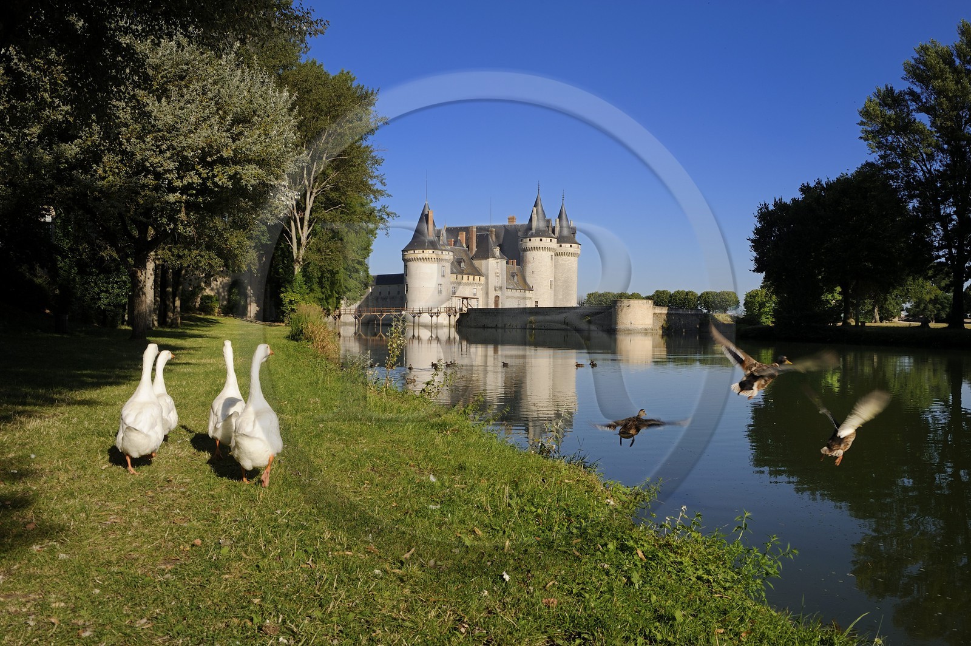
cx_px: 486
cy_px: 323
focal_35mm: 29
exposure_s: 1/160
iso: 200
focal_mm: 29
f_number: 14
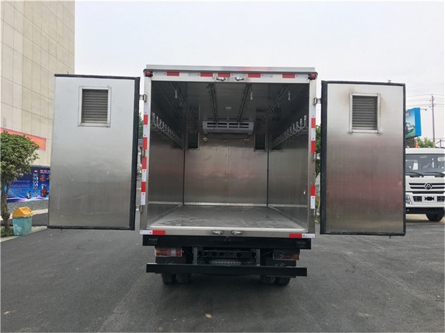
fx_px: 372
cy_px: 166
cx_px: 222
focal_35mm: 29
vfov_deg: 48.2
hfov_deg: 61.7
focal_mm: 4.15
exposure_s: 1/267
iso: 25
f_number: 2.2
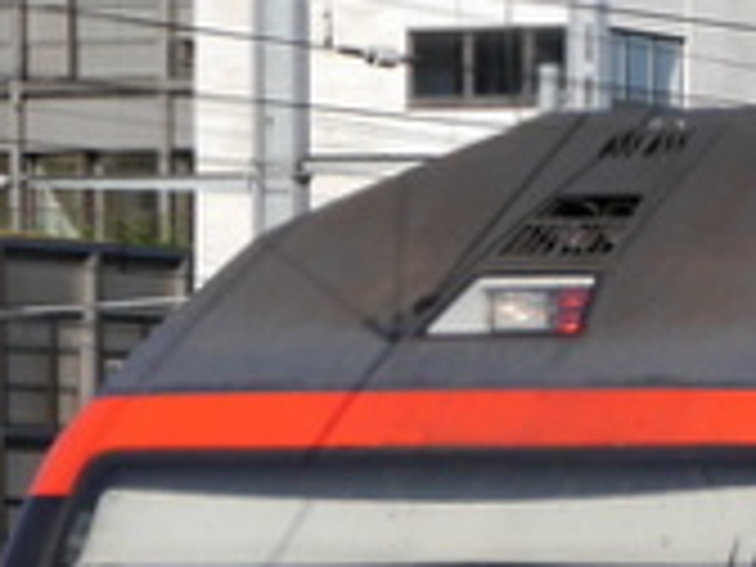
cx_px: 1782
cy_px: 846
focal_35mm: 599
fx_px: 13082
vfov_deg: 2.5
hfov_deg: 3.3
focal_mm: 42
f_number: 8
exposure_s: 1/320
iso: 160
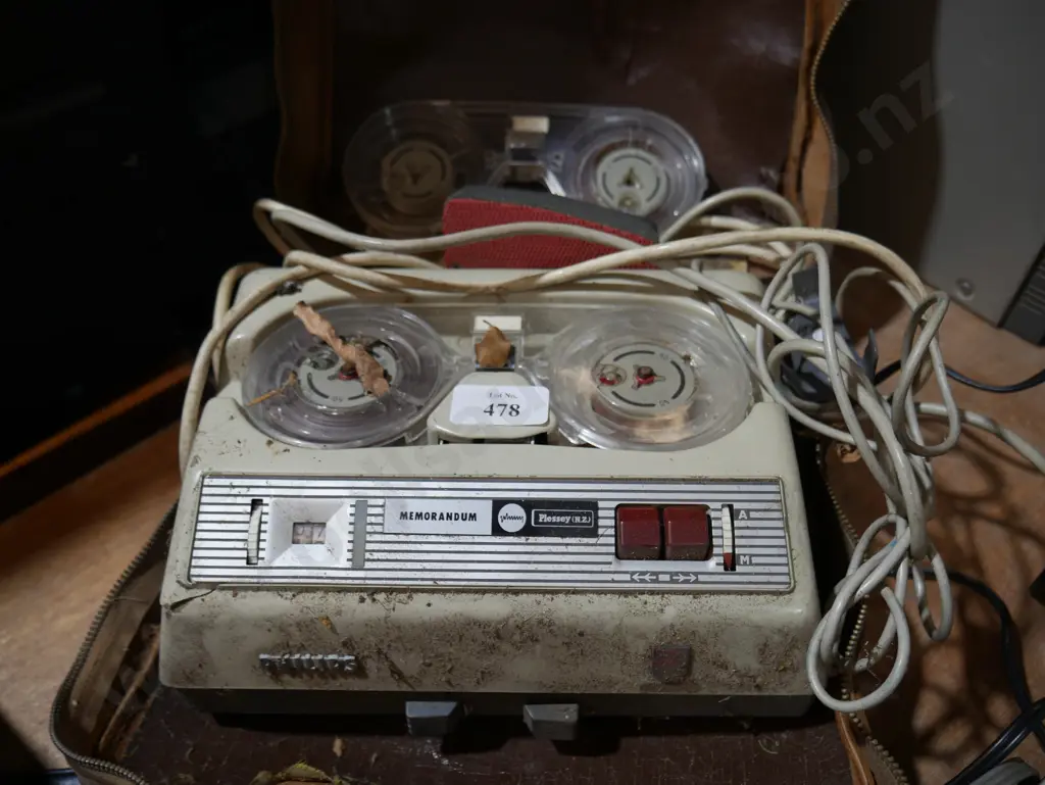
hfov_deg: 63.4
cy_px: 392
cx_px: 522
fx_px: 846
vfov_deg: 49.8
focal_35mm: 28
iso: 200
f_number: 3.5
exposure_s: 1/80
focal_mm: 14
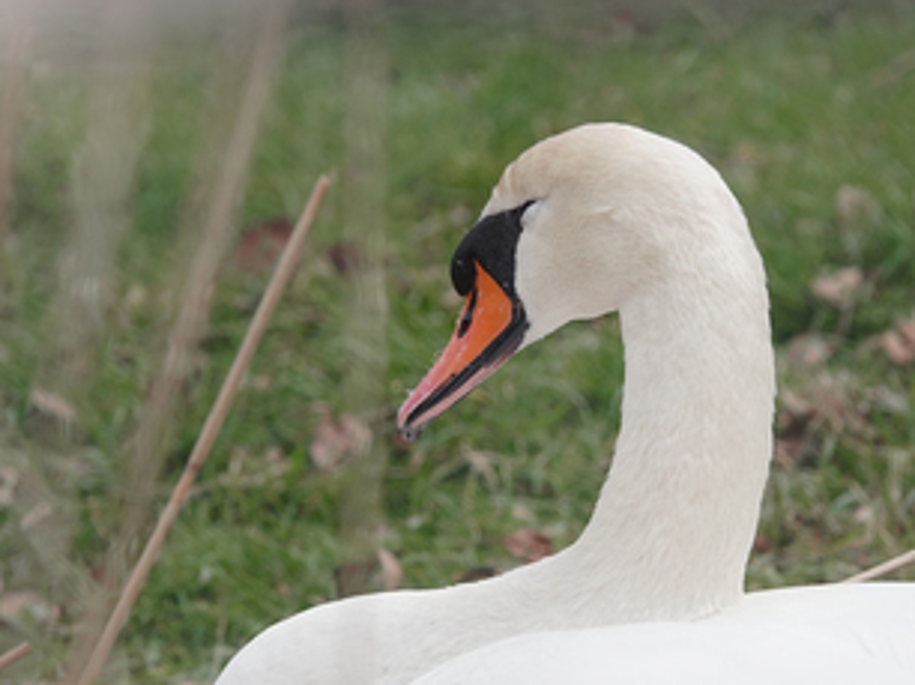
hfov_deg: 3.4
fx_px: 15293
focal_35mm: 579
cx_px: 514
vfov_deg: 2.6
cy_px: 429
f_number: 4
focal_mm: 146.76
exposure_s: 1/640
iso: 100
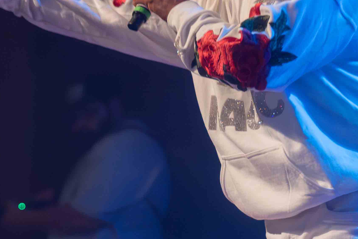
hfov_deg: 4.9
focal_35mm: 418
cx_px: -3
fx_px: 4157
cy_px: 96
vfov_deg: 3.3
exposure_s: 1/160
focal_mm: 101
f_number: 2.8
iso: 2500
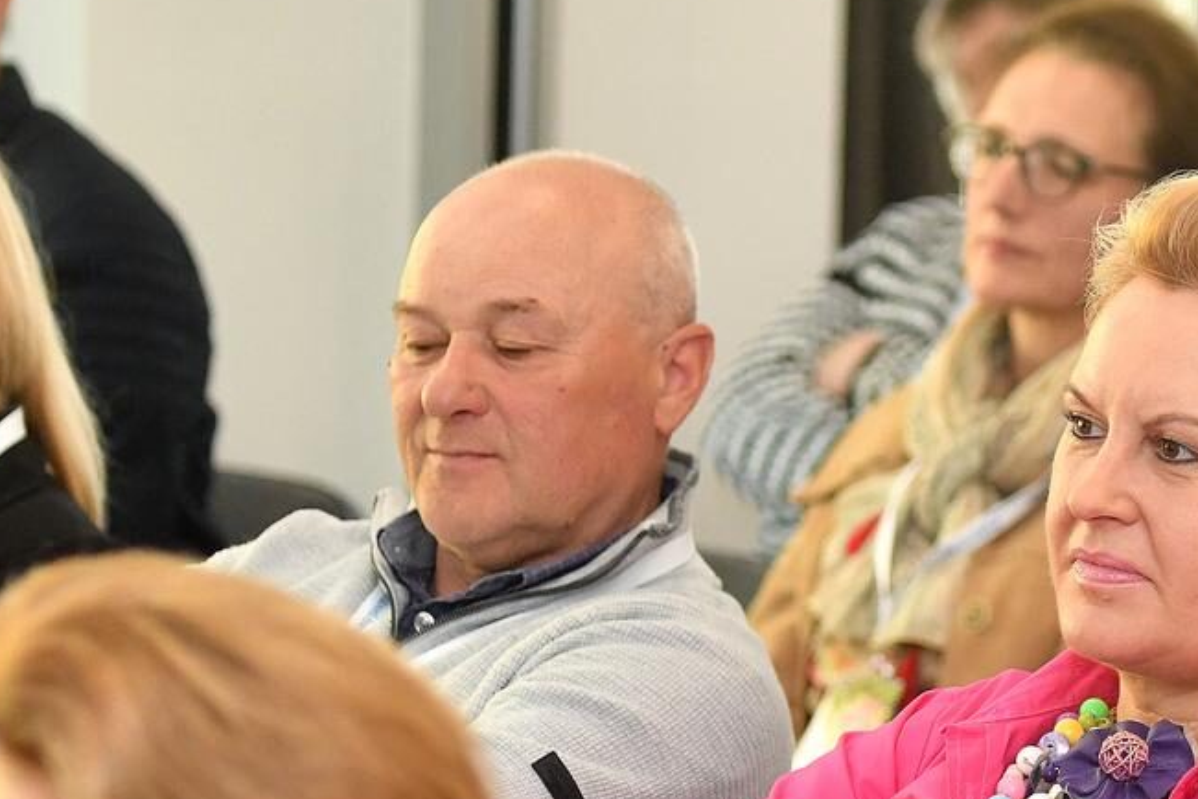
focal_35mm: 172
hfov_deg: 11.9
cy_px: 747
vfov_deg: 8.0
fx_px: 5723
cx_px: 569
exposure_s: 1/160
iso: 1600
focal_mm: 70
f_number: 4
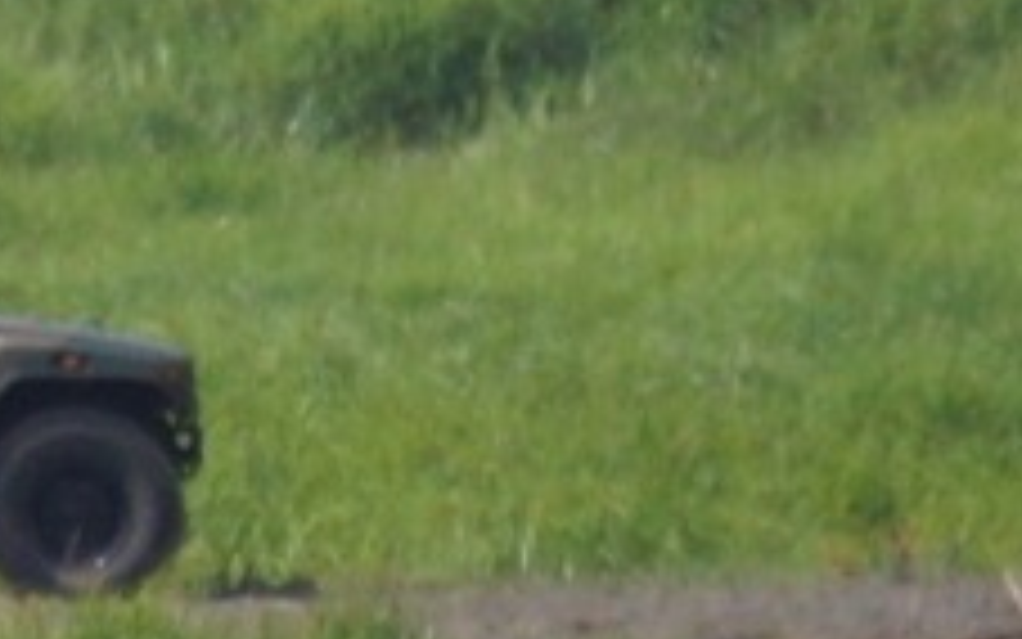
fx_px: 89875
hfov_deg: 0.7
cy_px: 130
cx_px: -248
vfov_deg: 0.4
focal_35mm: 3226
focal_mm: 300
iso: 800
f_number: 5.6
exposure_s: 1/4000
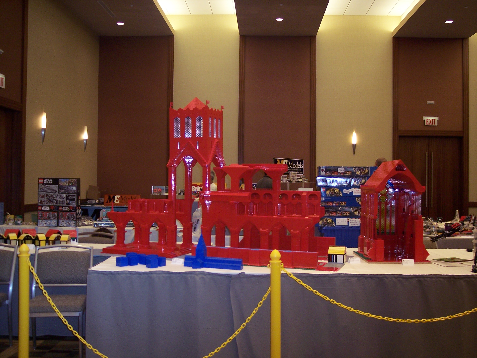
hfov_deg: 47.9
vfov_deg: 36.8
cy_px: 179
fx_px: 537
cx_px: 238
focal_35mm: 39
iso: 140
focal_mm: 8
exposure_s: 1/60
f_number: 2.8
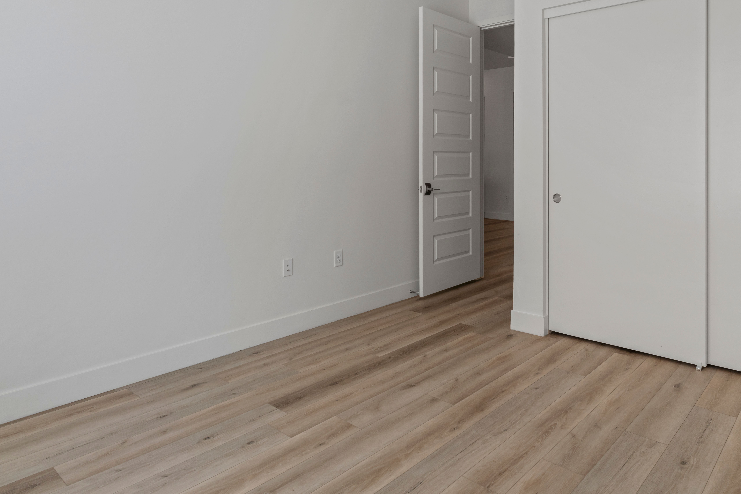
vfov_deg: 51.9
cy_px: 154
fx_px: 494
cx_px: 458
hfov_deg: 72.7
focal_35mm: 24
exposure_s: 1/50
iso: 200
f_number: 8
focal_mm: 17
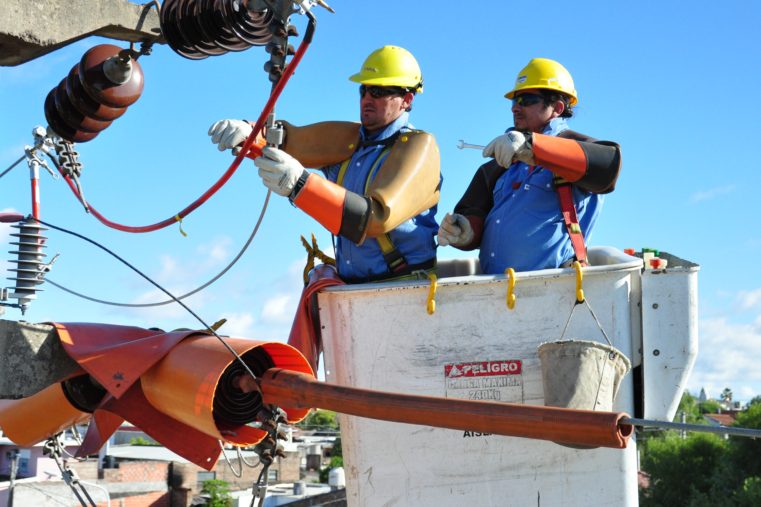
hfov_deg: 32.4
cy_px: 287
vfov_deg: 21.9
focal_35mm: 62
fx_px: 1311
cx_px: 361
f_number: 5.6
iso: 800
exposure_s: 1/2500
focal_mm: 34
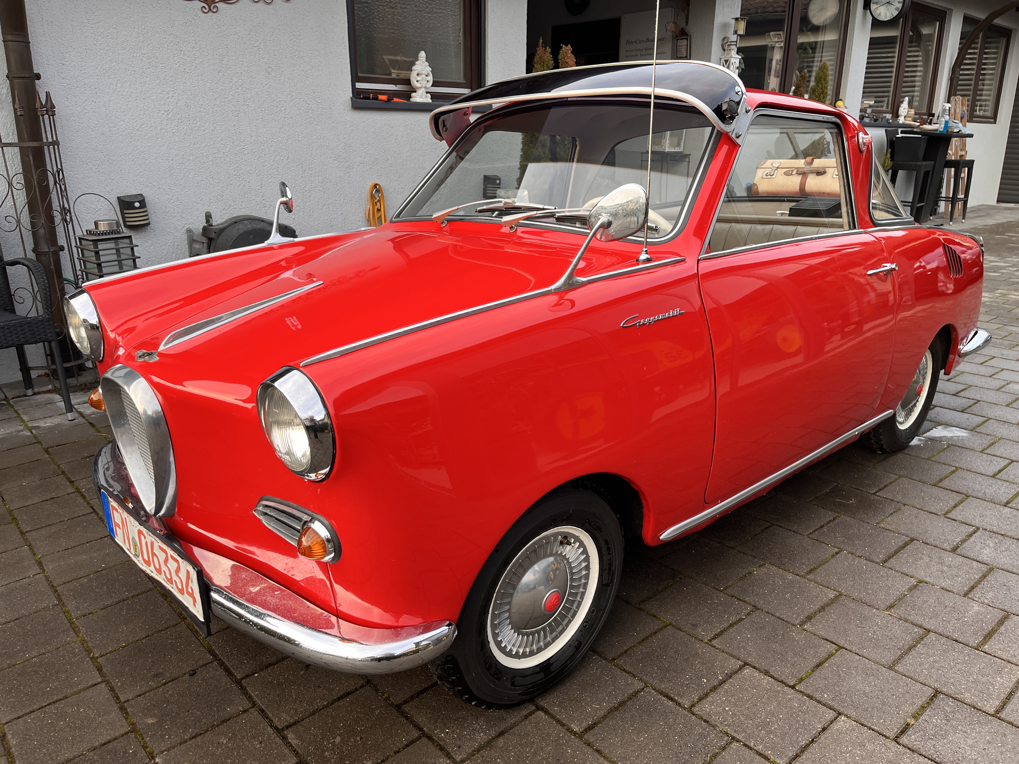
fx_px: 765
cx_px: 510
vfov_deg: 53.1
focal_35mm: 26
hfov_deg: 67.3
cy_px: 382
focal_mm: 5.1
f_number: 1.6
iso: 64
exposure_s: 1/122
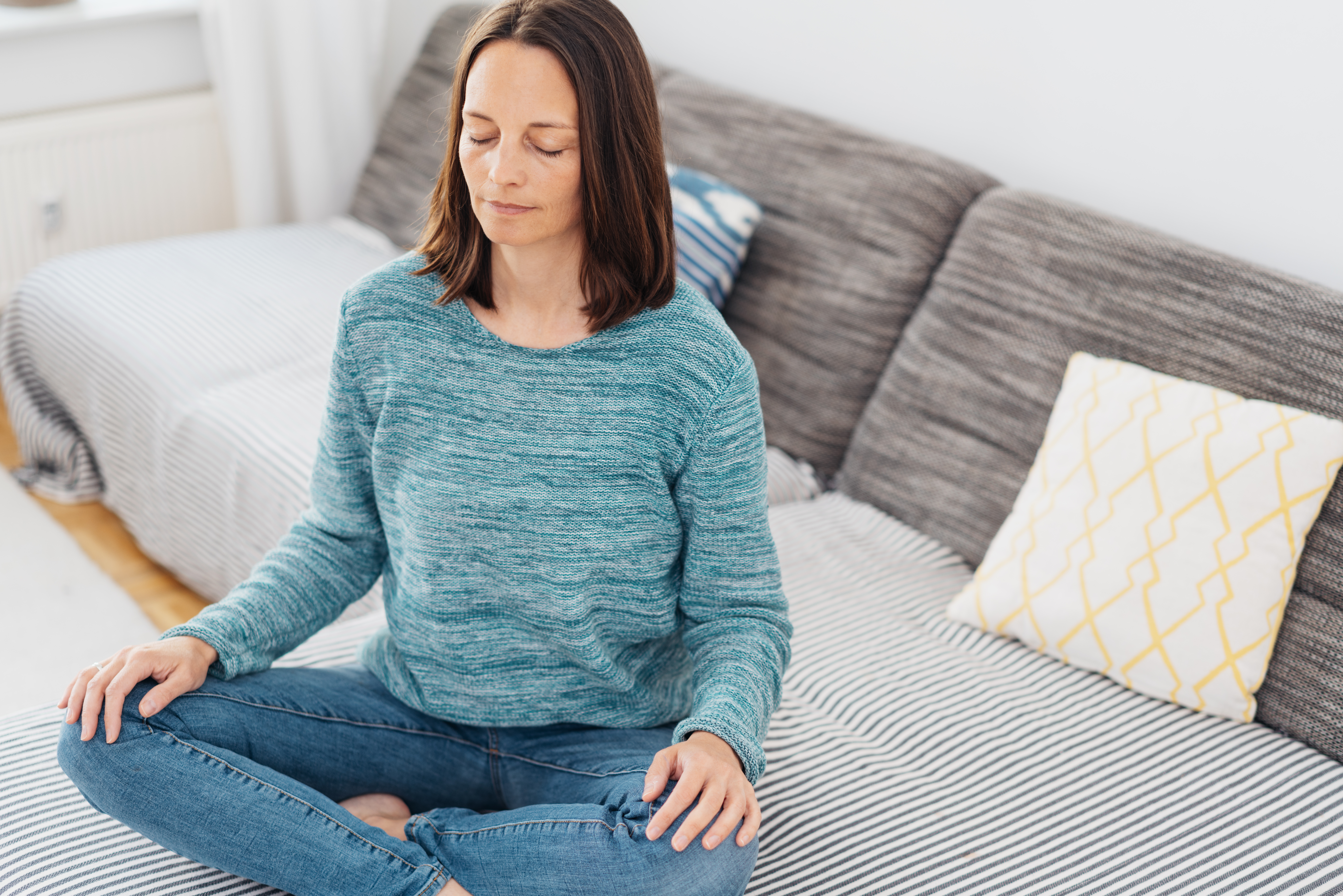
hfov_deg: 36.2
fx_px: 2052
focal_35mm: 55
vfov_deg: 24.6
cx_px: 672
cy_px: 448
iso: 125
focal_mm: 55
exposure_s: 1/125
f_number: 2.2
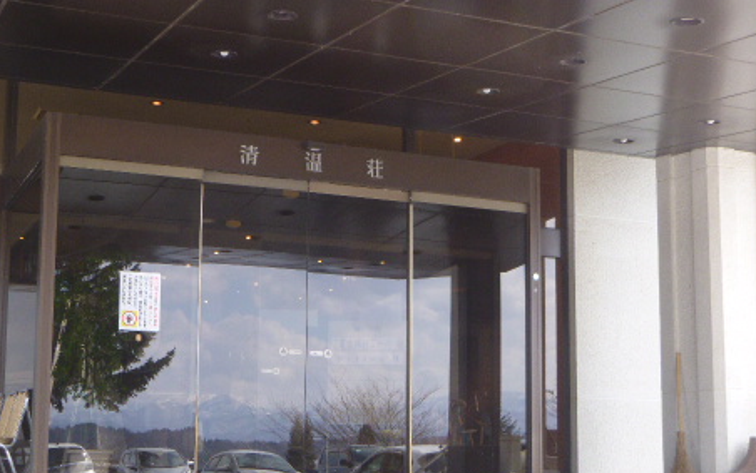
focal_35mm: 57
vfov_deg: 22.7
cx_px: 293
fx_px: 1175
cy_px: 308
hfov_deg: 35.5
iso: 100
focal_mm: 6.8
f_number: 4.5
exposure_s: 1/80
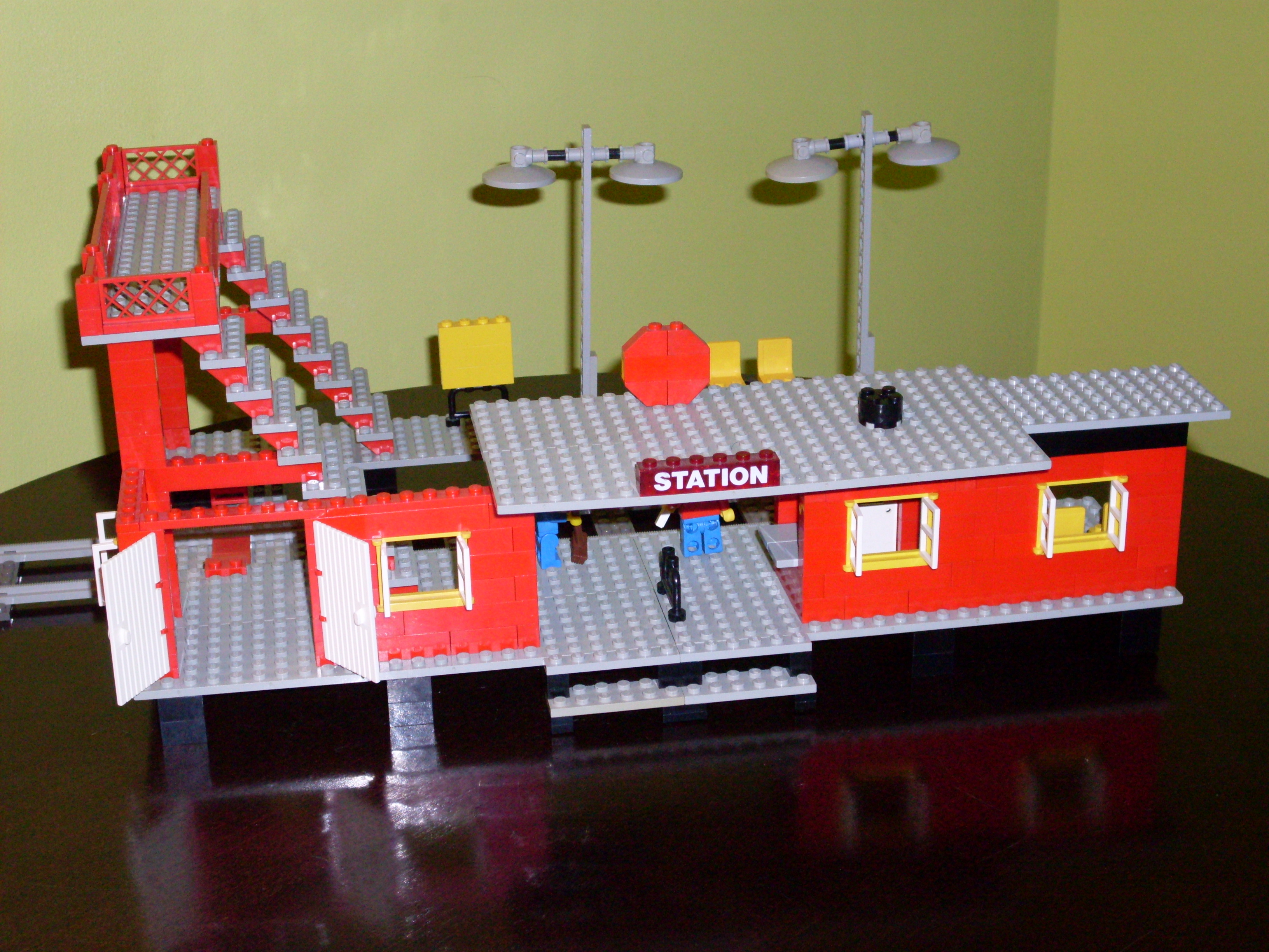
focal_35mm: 71
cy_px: 476
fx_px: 2603
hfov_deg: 27.4
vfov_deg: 20.7
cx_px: 634
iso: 200
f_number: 3.7
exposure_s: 1/45
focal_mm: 11.7
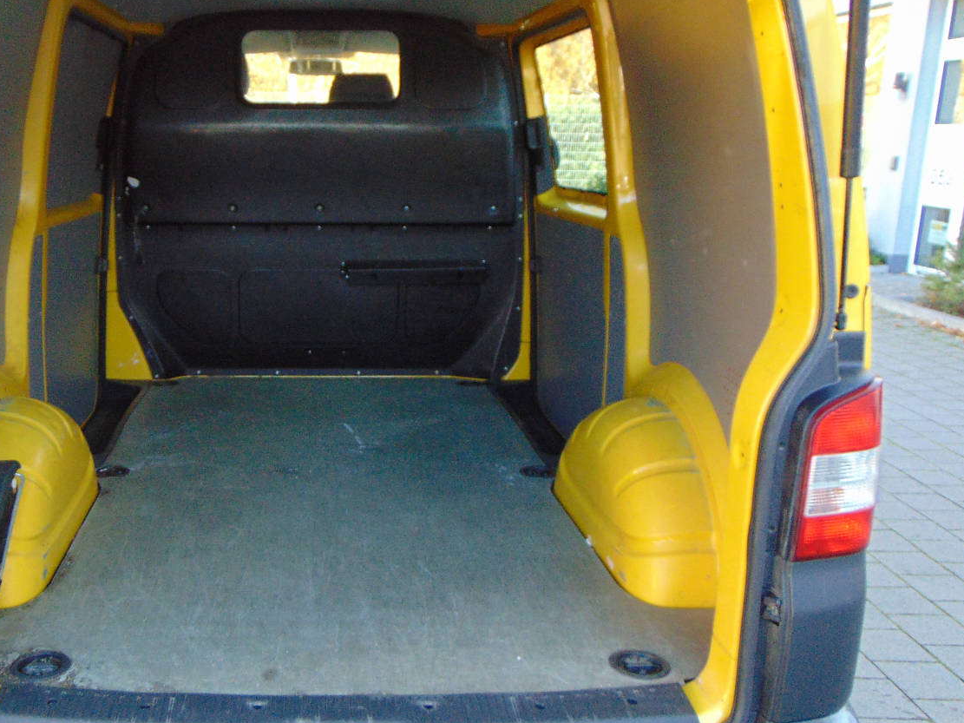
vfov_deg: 39.6
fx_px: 1002
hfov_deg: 50.3
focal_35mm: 36
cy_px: 377
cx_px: 311
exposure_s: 1/160
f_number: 3
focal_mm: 4.5
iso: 250
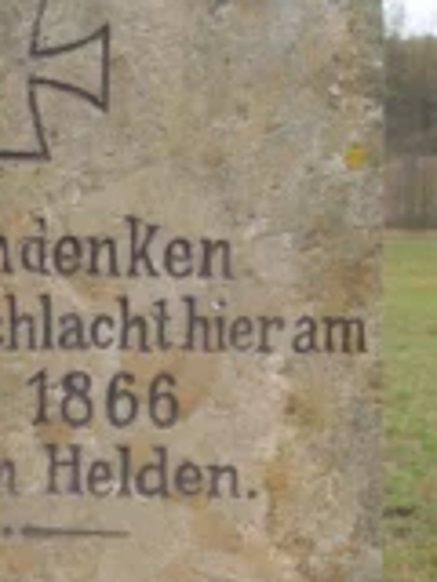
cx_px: 47
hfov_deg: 25.8
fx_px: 926
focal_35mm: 55
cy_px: 593
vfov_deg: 32.0
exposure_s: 1/640
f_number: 3.3
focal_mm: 4.5
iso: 400
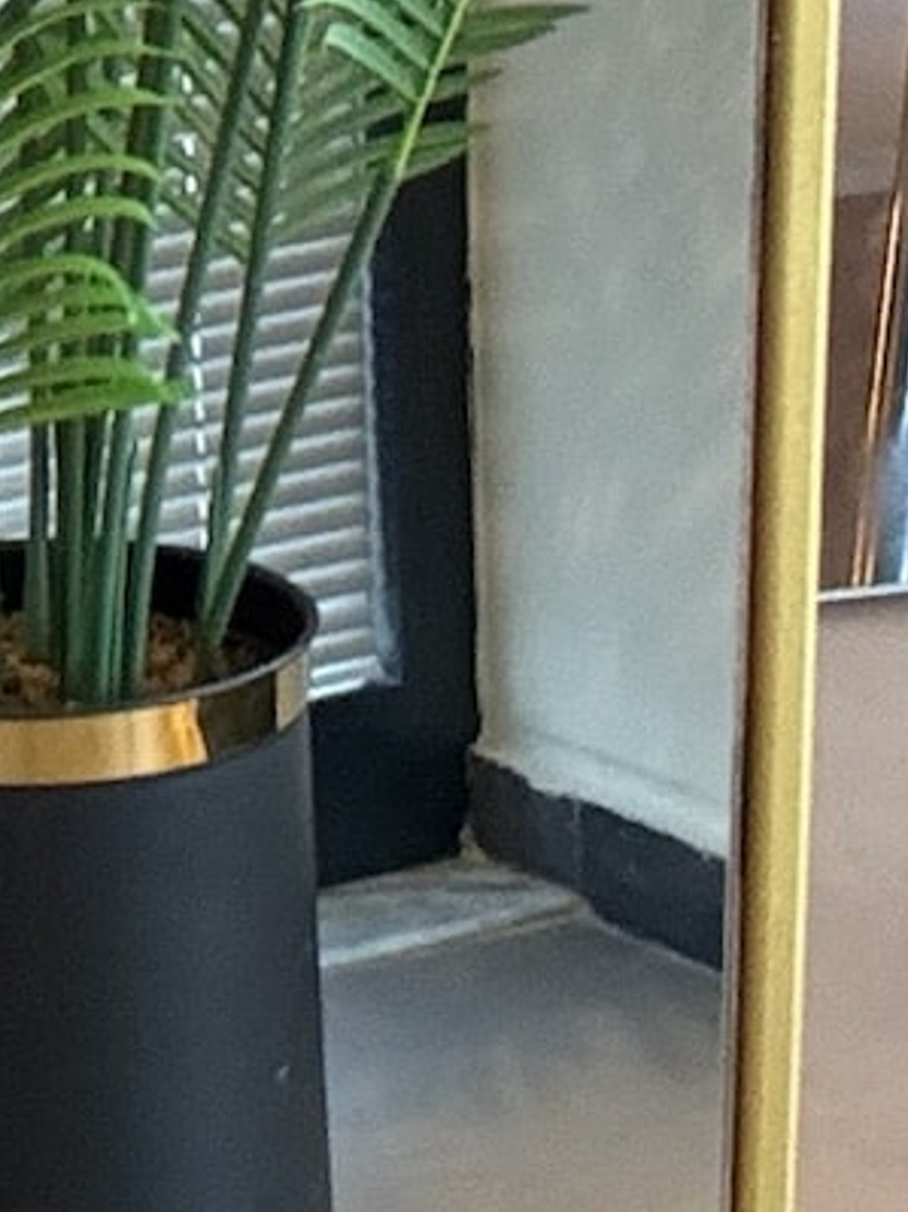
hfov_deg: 8.9
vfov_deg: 12.8
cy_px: 216
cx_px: -1081
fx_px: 5389
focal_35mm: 154
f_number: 1.9
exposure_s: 1/60
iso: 125
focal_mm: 2.69
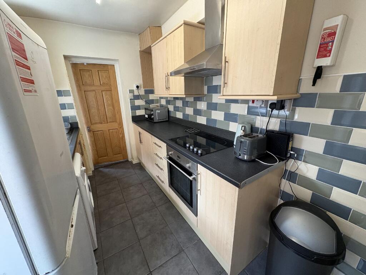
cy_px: 138
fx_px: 148
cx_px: 183
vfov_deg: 85.7
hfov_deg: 102.1
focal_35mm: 14
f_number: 2.2
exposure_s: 1/50
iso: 200
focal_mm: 2.22
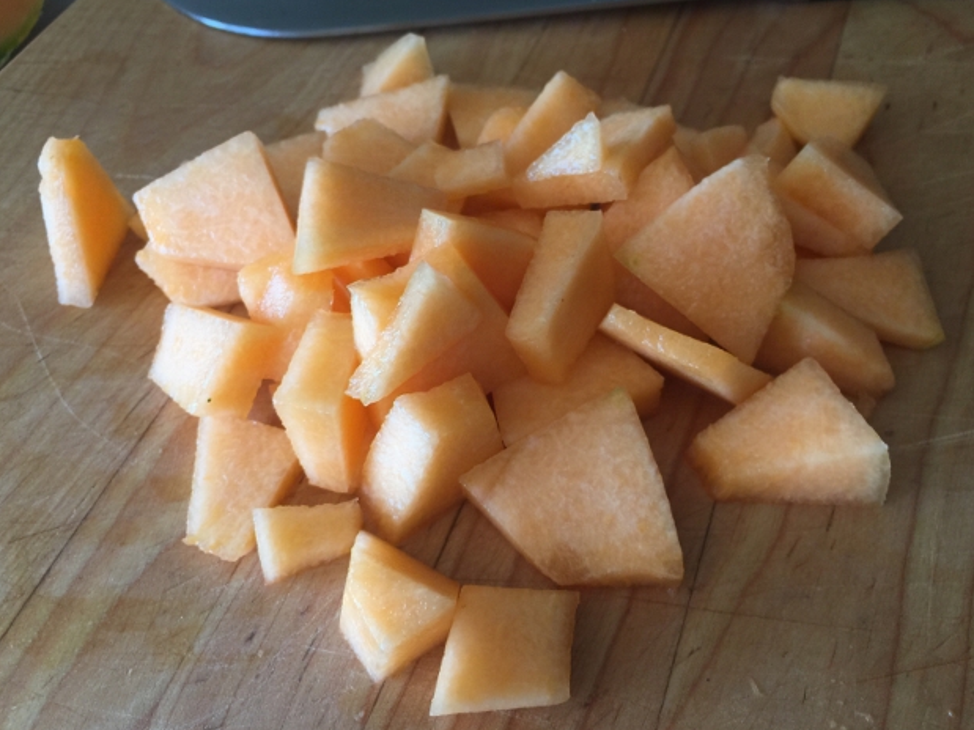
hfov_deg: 60.0
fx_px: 844
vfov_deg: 46.8
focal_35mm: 30
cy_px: 367
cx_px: 496
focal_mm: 4.15
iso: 32
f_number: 2.2
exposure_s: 1/30
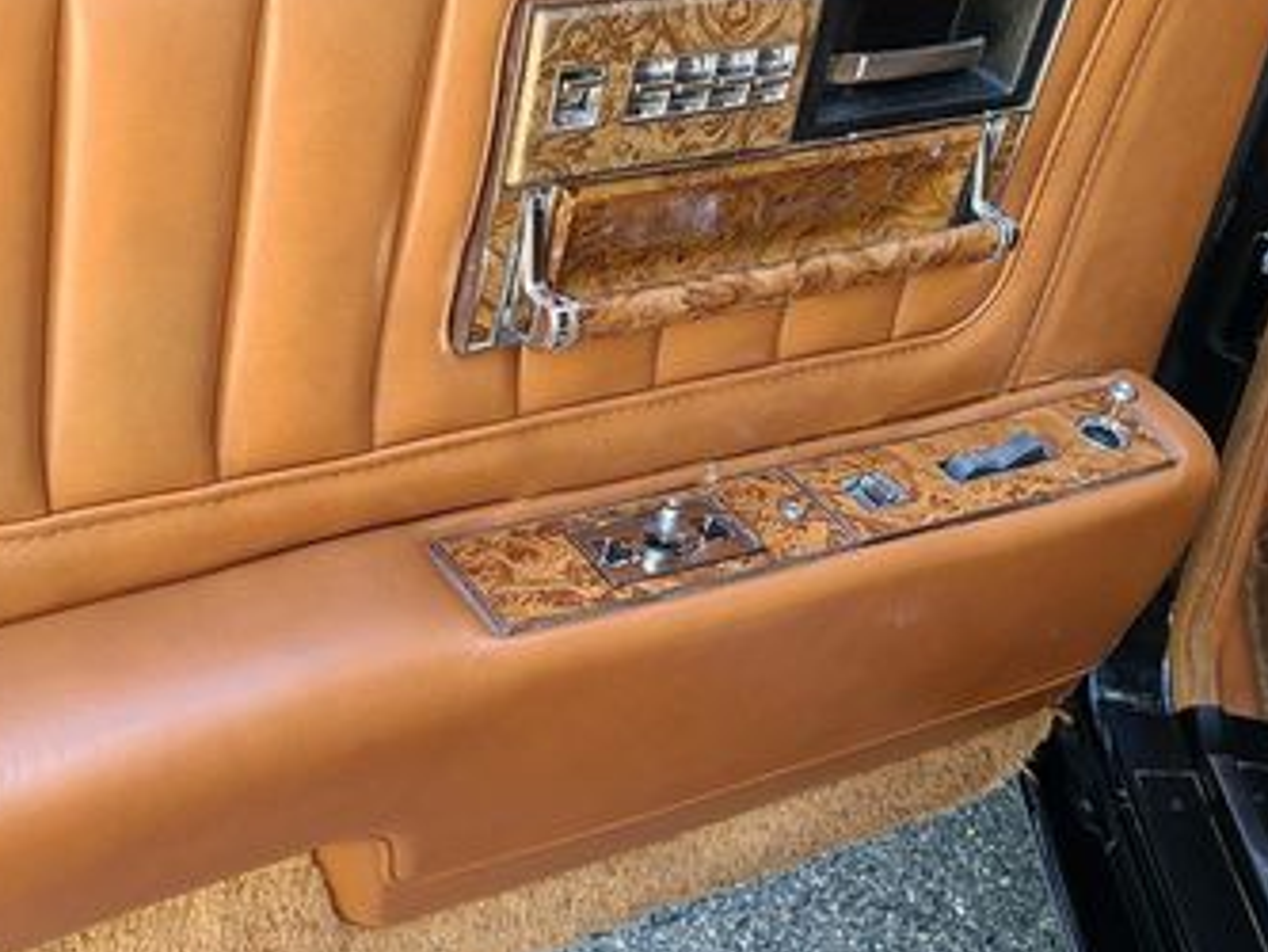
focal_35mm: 50
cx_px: 308
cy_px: 385
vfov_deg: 29.1
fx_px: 1832
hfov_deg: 37.2
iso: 50
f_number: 1.8
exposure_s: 1/60
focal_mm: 5.4
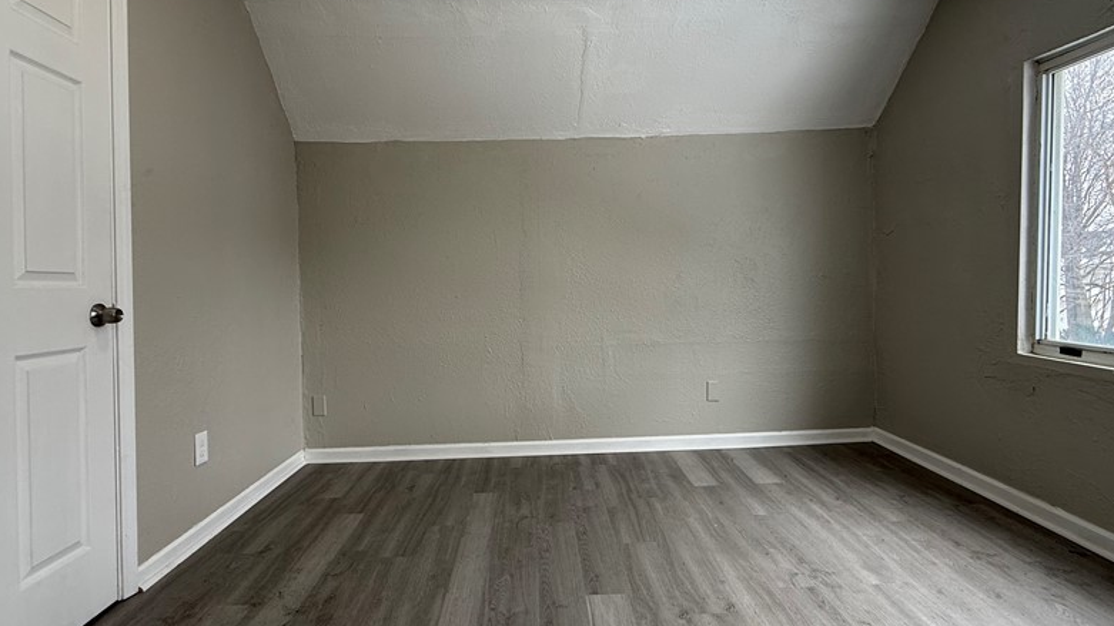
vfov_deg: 55.8
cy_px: 298
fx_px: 591
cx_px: 553
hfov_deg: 86.6
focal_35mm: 20
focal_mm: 2.22
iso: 80
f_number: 2.2
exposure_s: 1/99
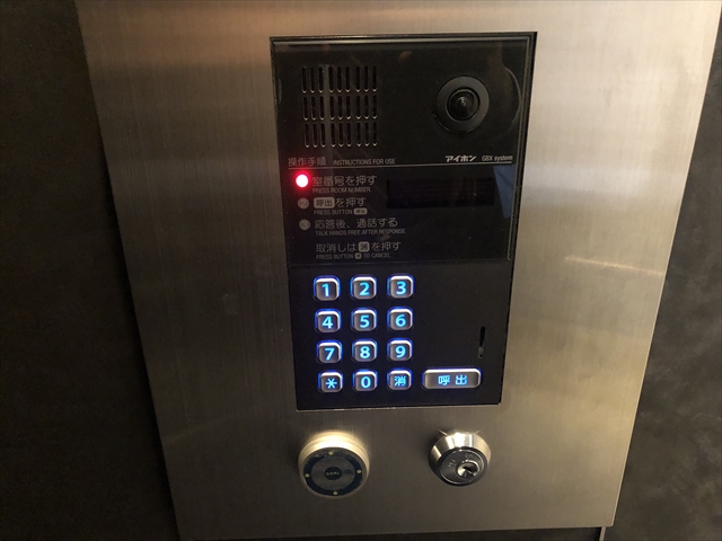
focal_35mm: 28
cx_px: 361
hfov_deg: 63.4
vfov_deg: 49.7
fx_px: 584
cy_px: 270
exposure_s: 1/4
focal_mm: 3.99
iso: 200
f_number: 1.8
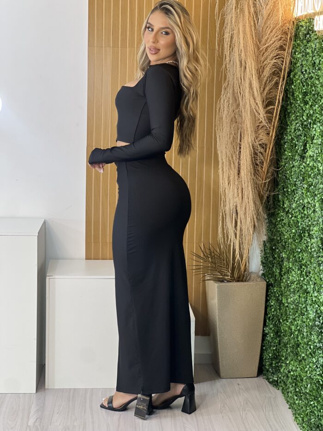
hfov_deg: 19.1
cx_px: 162
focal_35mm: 77
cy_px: 216
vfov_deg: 25.3
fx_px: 958
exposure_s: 1/120
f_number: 2.8
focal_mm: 9
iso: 125
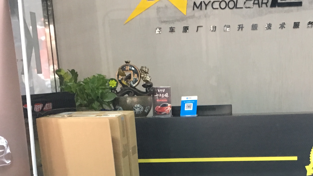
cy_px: 207
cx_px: 234
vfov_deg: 17.0
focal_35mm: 68
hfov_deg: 30.5
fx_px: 564
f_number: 2.2
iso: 200
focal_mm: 4.15
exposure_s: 1/25
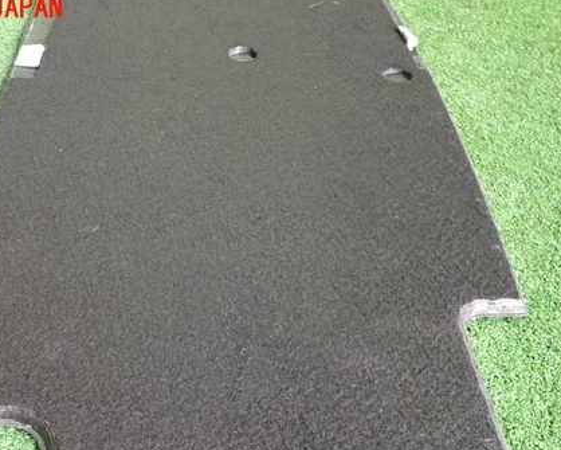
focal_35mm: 35
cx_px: 221
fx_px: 582
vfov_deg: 41.8
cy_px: 294
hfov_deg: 51.1
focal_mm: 4.5
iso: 500
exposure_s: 1/30
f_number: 2
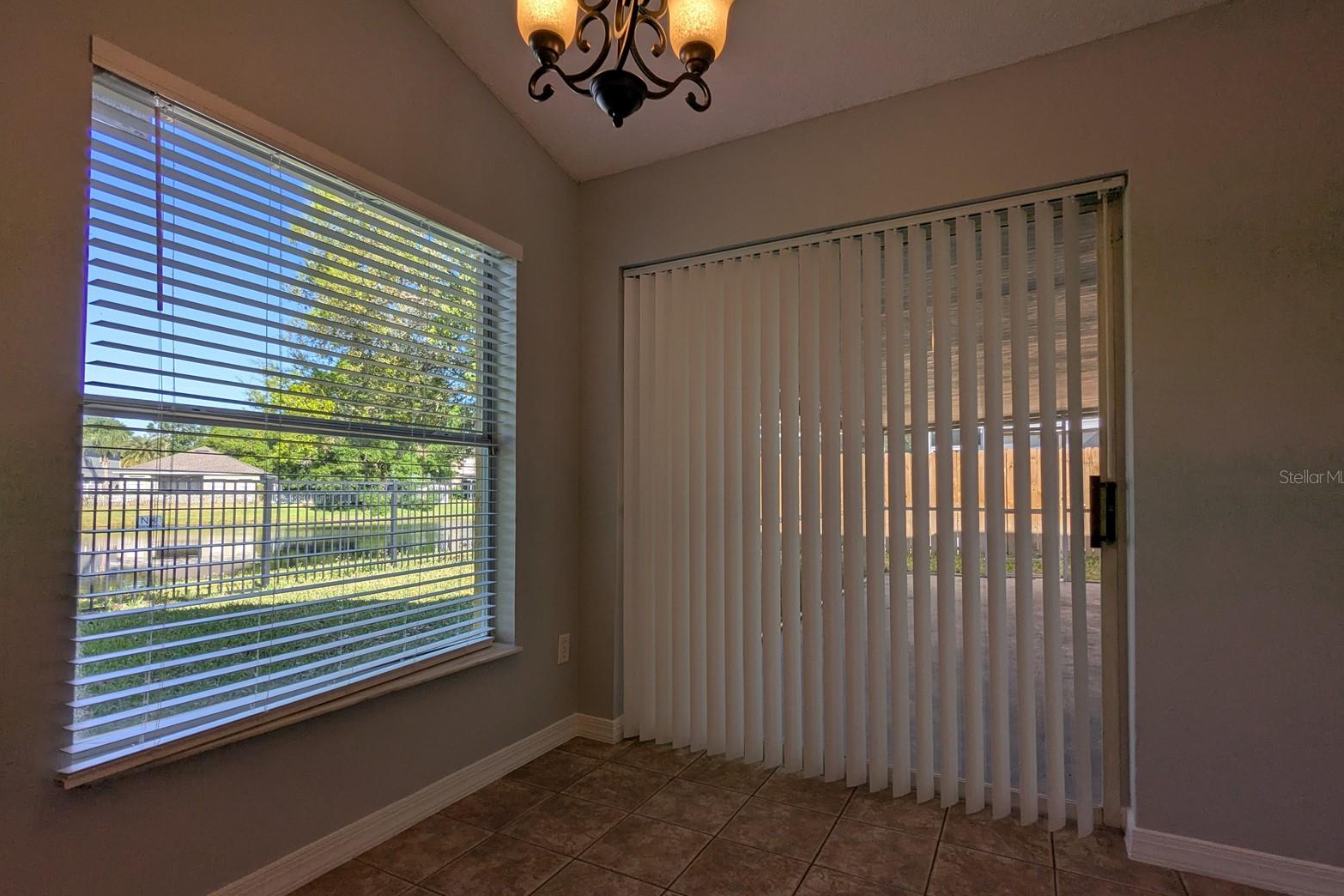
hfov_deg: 93.3
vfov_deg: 70.4
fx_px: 635
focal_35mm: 17
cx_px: 674
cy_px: 476
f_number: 2.2
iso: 36
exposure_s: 1/503
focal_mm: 2.35
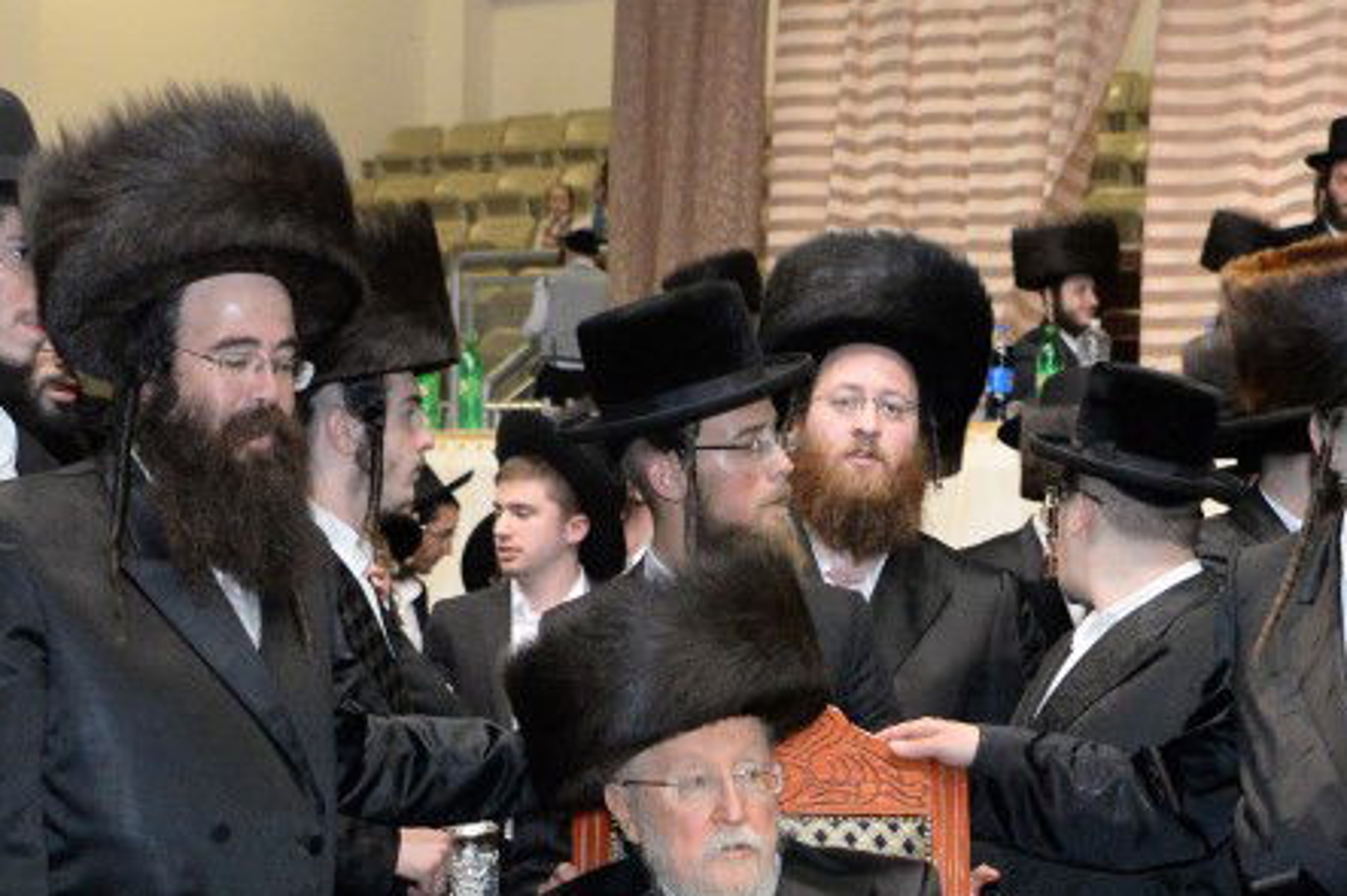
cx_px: 824
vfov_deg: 14.6
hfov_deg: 22.3
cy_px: 1005
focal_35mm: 91
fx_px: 3403
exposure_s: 1/200
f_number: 5.6
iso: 5000
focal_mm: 35
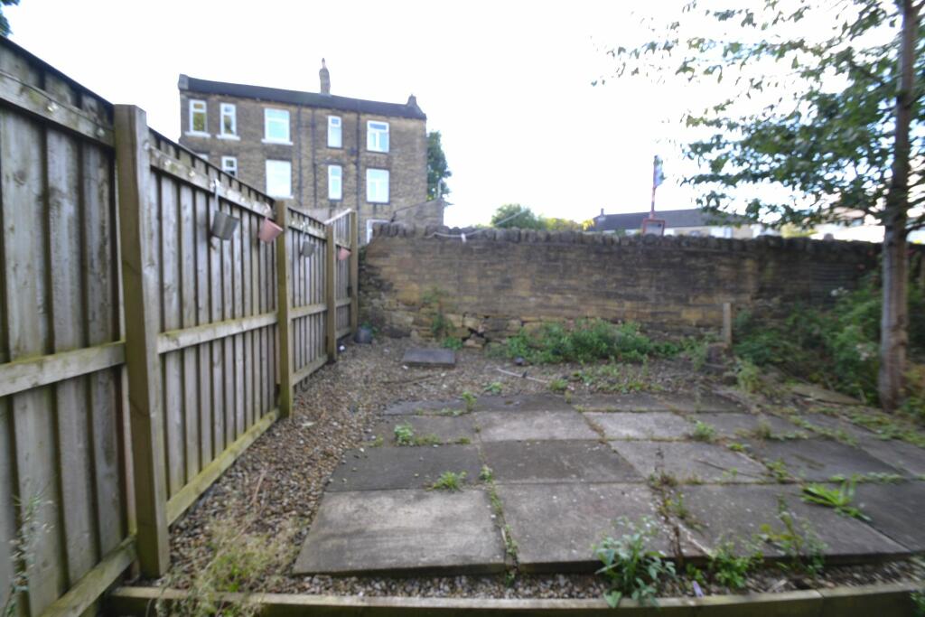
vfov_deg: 77.3
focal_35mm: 15
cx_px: 462
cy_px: 308
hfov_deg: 100.4
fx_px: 385
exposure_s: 1/125
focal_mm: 10
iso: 400
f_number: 5.6
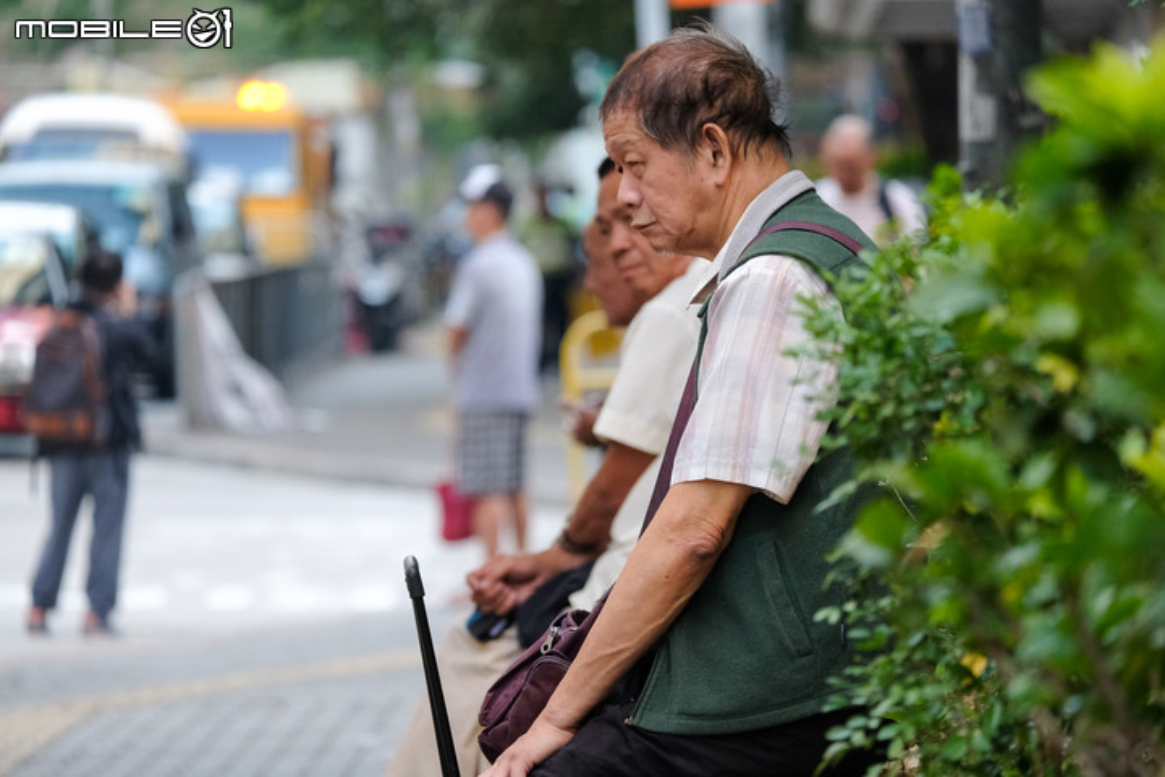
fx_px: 11164
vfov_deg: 4.0
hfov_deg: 6.0
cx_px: 582
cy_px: 388
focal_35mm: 345
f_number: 6.7
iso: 2000
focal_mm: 230
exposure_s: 1/200
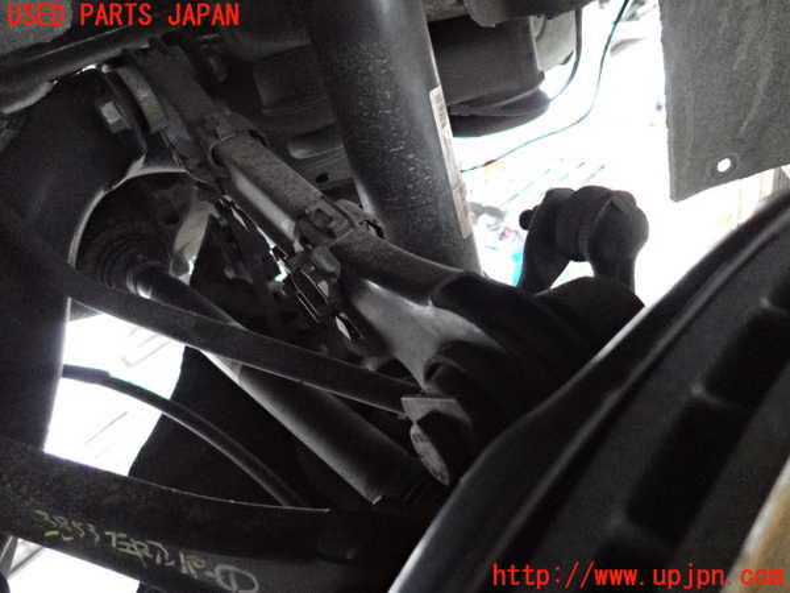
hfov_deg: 69.4
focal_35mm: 25
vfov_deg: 54.9
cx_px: 395
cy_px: 296
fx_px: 571
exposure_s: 1/125
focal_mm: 4.5
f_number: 2
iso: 4000
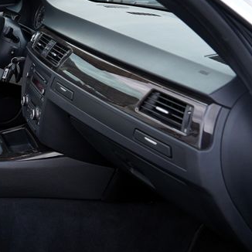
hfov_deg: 23.5
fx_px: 527
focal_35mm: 64
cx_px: -84
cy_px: 97
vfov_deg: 26.8
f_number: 5.6
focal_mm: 24
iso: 100
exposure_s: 1/125
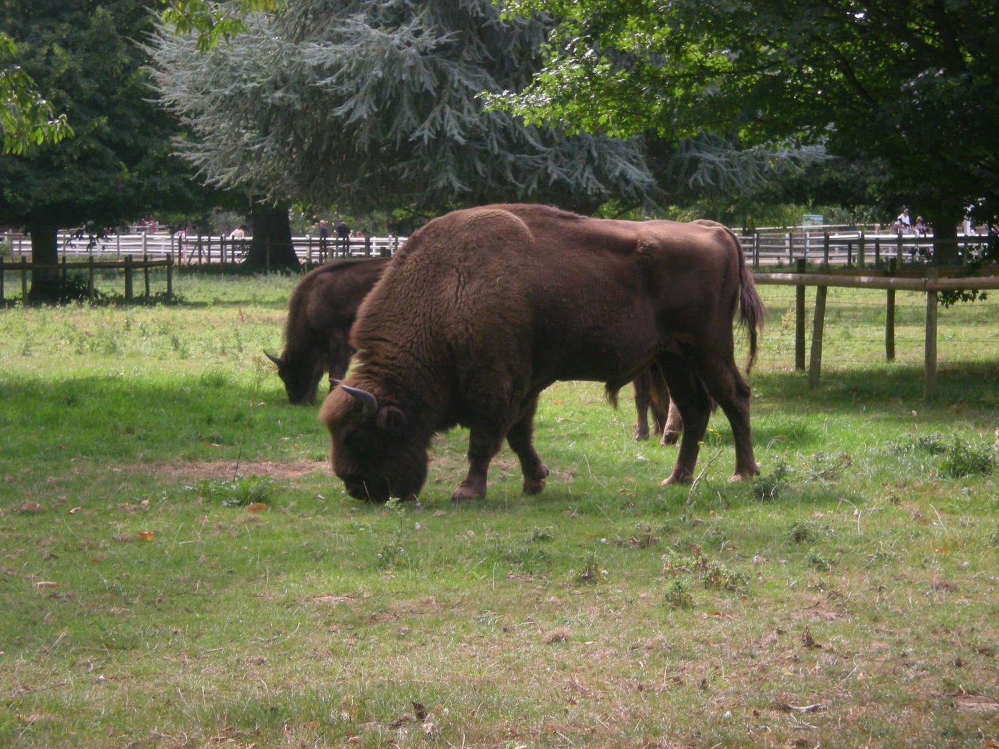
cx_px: 500
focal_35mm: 114
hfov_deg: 17.3
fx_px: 3290
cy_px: 374
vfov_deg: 13.0
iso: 160
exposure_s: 1/125
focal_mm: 18.9
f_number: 5.9
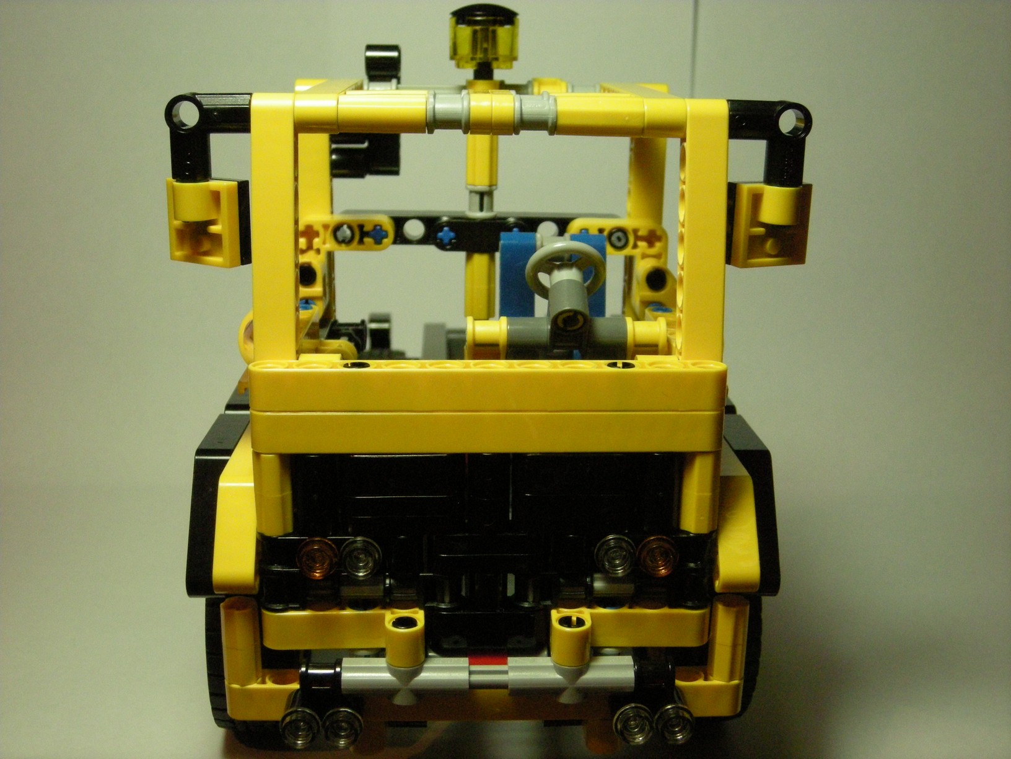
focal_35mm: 44
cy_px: 380
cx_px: 506
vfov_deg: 32.9
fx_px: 1285
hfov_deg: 42.9
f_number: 3.1
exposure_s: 1/41.6
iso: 400
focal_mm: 7.1
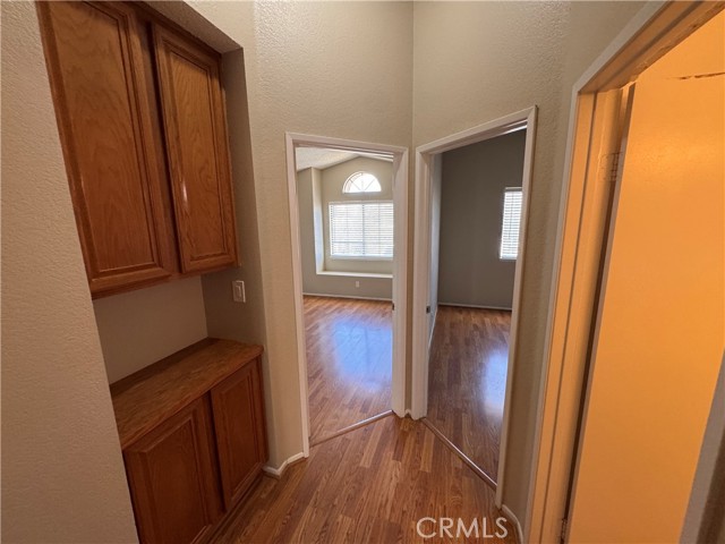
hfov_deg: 102.1
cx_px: 362
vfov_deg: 85.7
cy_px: 272
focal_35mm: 14
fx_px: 293
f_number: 2.2
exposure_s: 1/120
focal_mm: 2.22
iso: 250
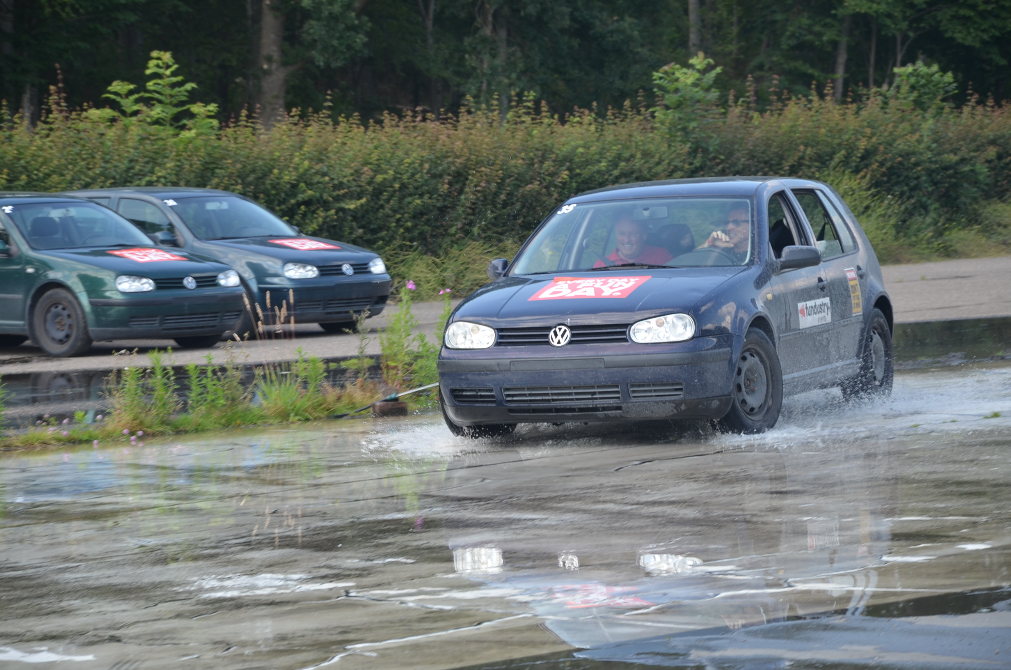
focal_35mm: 158
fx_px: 4414
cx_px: 506
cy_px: 335
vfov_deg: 8.7
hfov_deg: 13.1
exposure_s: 1/200
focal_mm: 105
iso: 200
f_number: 7.1
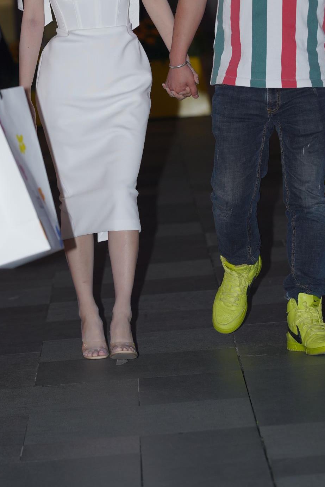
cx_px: 135
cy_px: 10
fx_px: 3763
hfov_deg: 4.9
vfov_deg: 7.4
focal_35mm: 278
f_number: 4
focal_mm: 135
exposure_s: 1/200
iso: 640
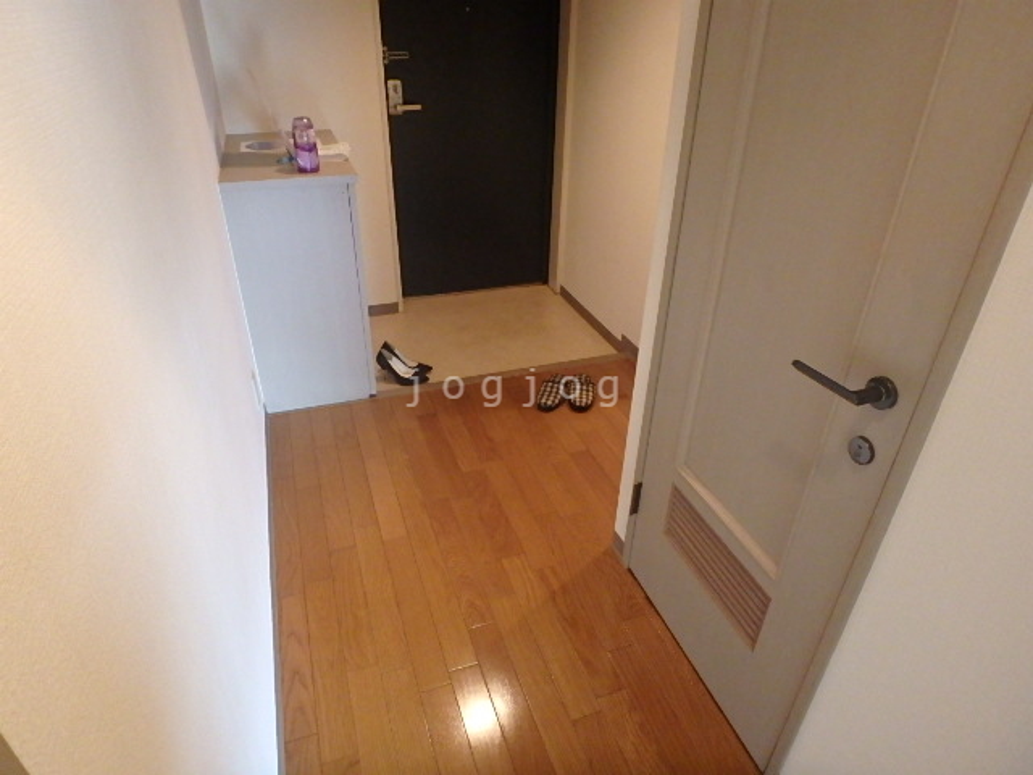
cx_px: 516
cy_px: 388
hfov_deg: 79.0
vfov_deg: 63.4
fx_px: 627
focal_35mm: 21
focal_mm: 3.7
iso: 800
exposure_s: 1/30
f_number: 3.5
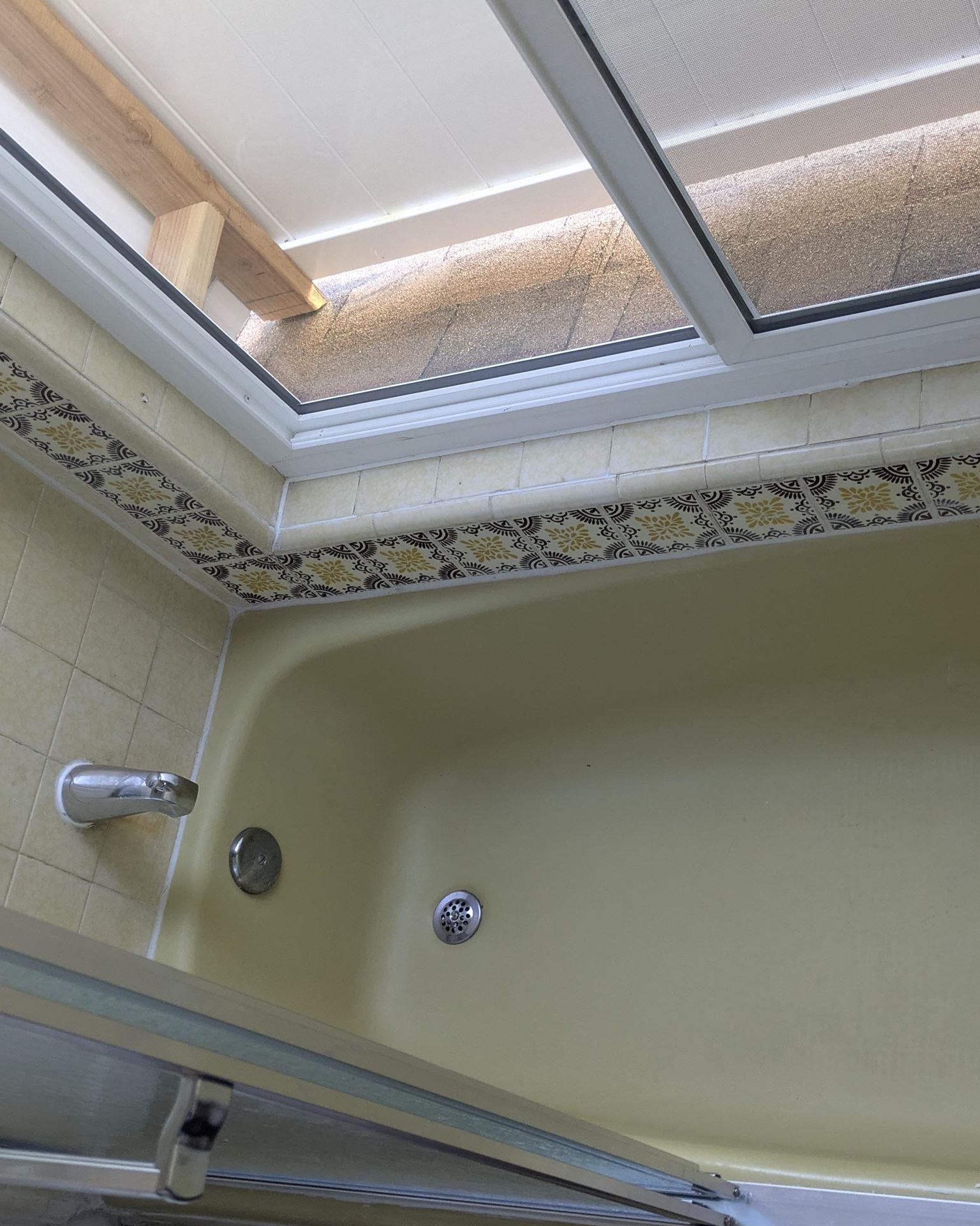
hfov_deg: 38.1
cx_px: 570
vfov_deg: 46.8
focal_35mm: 39
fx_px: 1414
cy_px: 665
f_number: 1.89
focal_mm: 5.43
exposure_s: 1/60
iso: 263
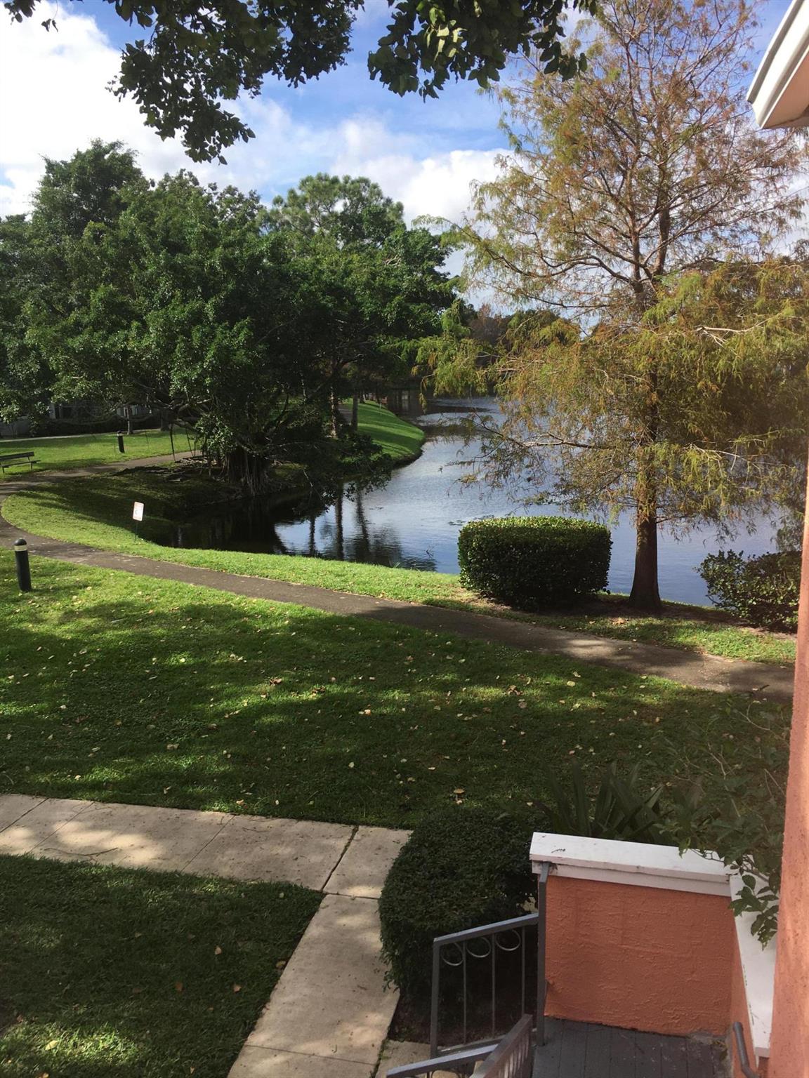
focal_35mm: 29
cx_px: 404
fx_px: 904
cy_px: 539
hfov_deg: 48.2
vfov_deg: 61.7
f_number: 2.2
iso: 25
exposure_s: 1/905
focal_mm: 4.15
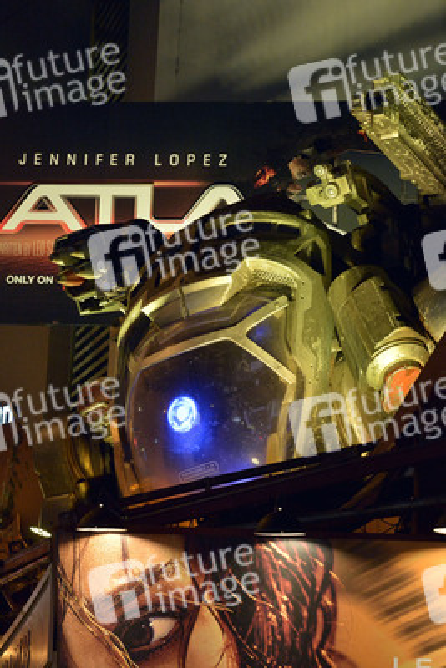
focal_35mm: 102
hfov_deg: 13.4
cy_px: 334
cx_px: 223
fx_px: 1894
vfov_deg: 20.0
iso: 3200
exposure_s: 1/250
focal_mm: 102
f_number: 6.3
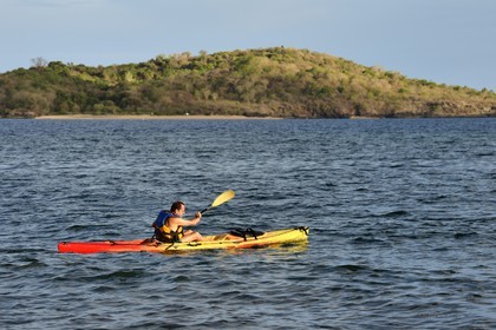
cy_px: 165
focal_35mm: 170
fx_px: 2342
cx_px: 248
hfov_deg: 12.1
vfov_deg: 8.1
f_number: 8
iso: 200
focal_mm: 170
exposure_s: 1/320
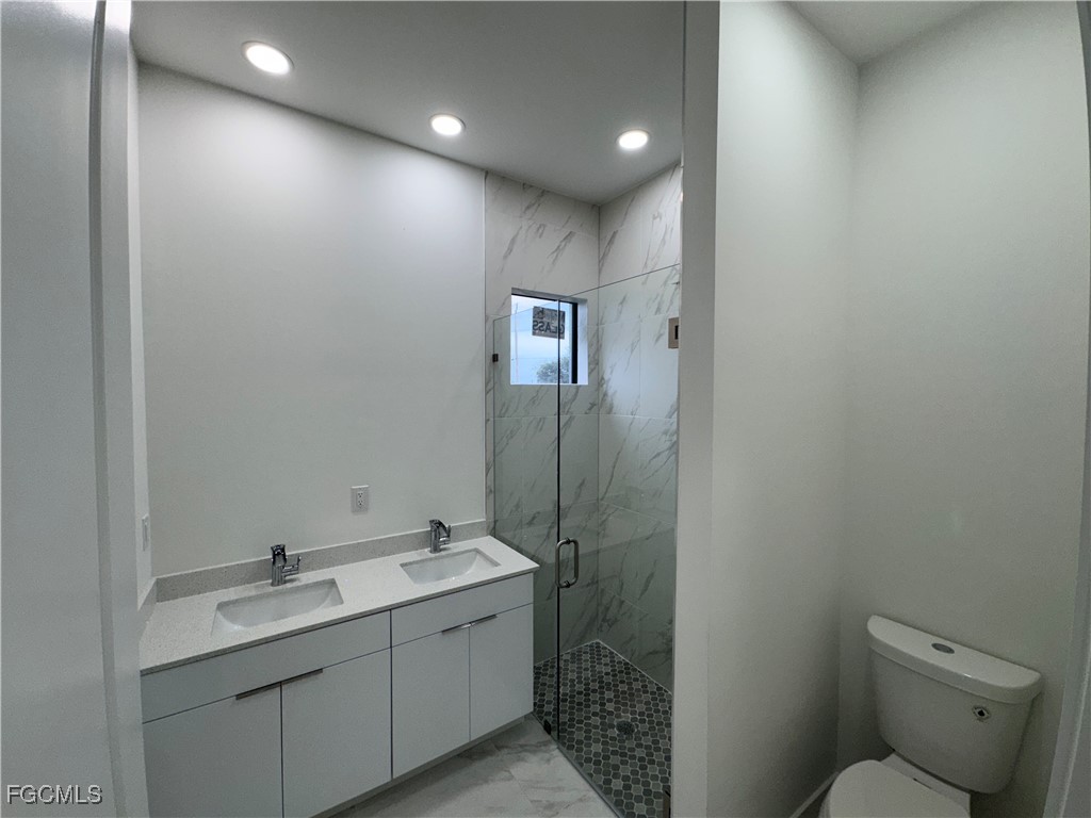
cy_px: 409
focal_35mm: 14
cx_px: 546
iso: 64
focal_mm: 2.22
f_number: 2.2
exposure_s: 1/120
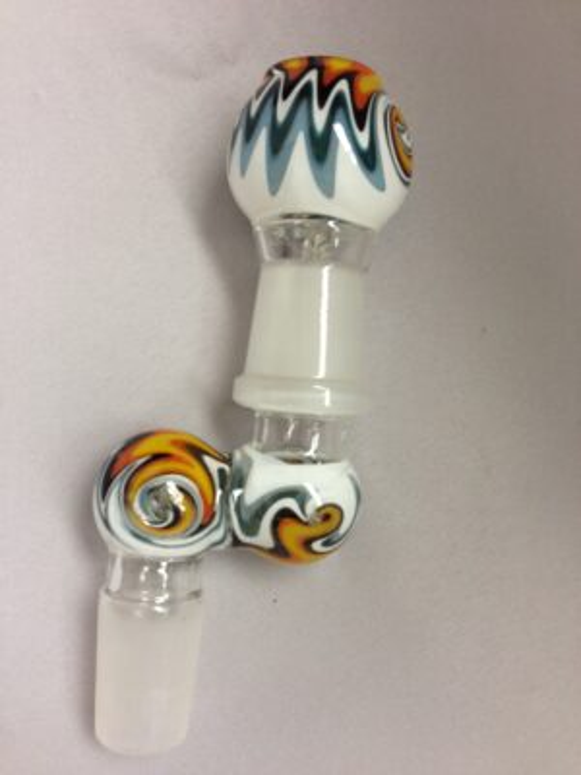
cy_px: 388
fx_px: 739
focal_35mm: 33
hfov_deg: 42.9
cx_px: 290
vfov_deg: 55.4
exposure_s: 1/20
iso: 64
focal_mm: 4.13
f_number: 2.4
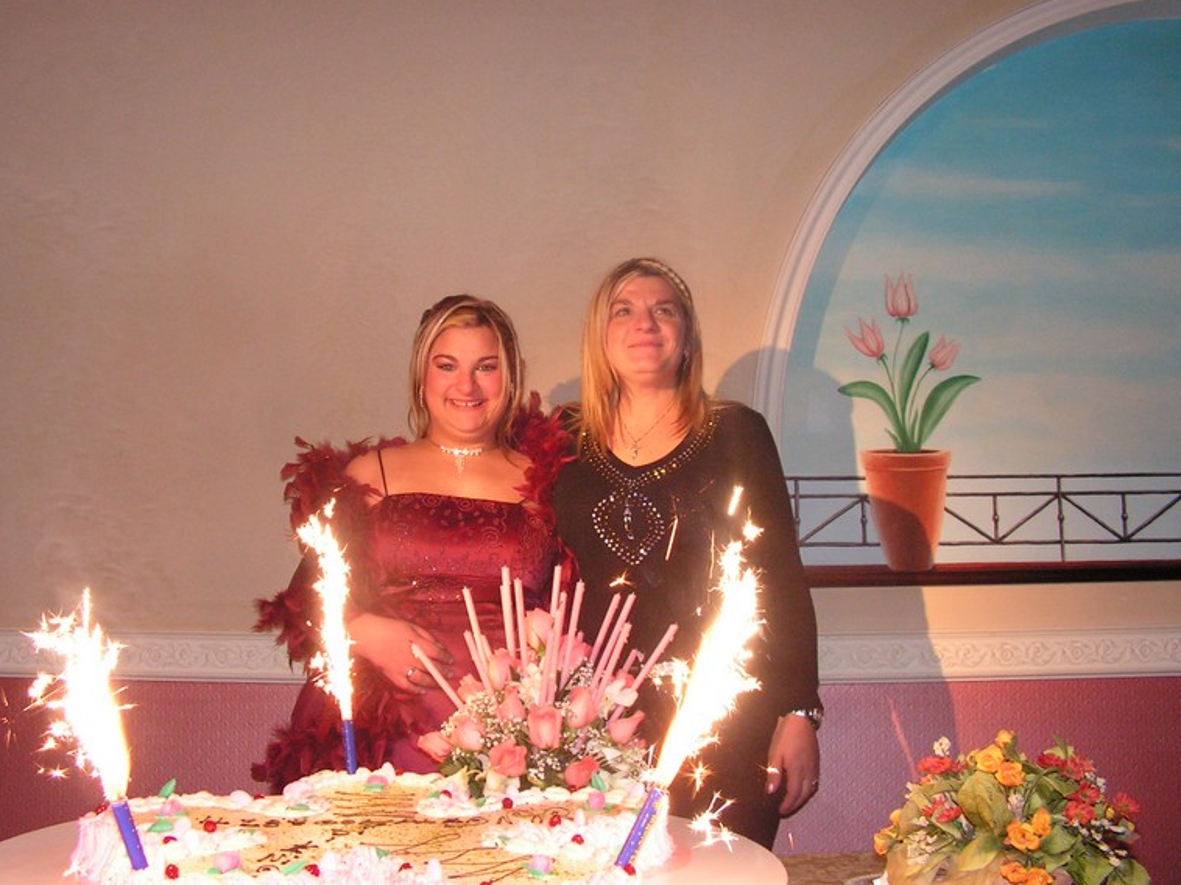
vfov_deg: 37.7
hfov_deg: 49.0
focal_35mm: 38
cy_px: 432
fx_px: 1296
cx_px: 566
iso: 200
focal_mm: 6
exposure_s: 1/40
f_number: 3.2
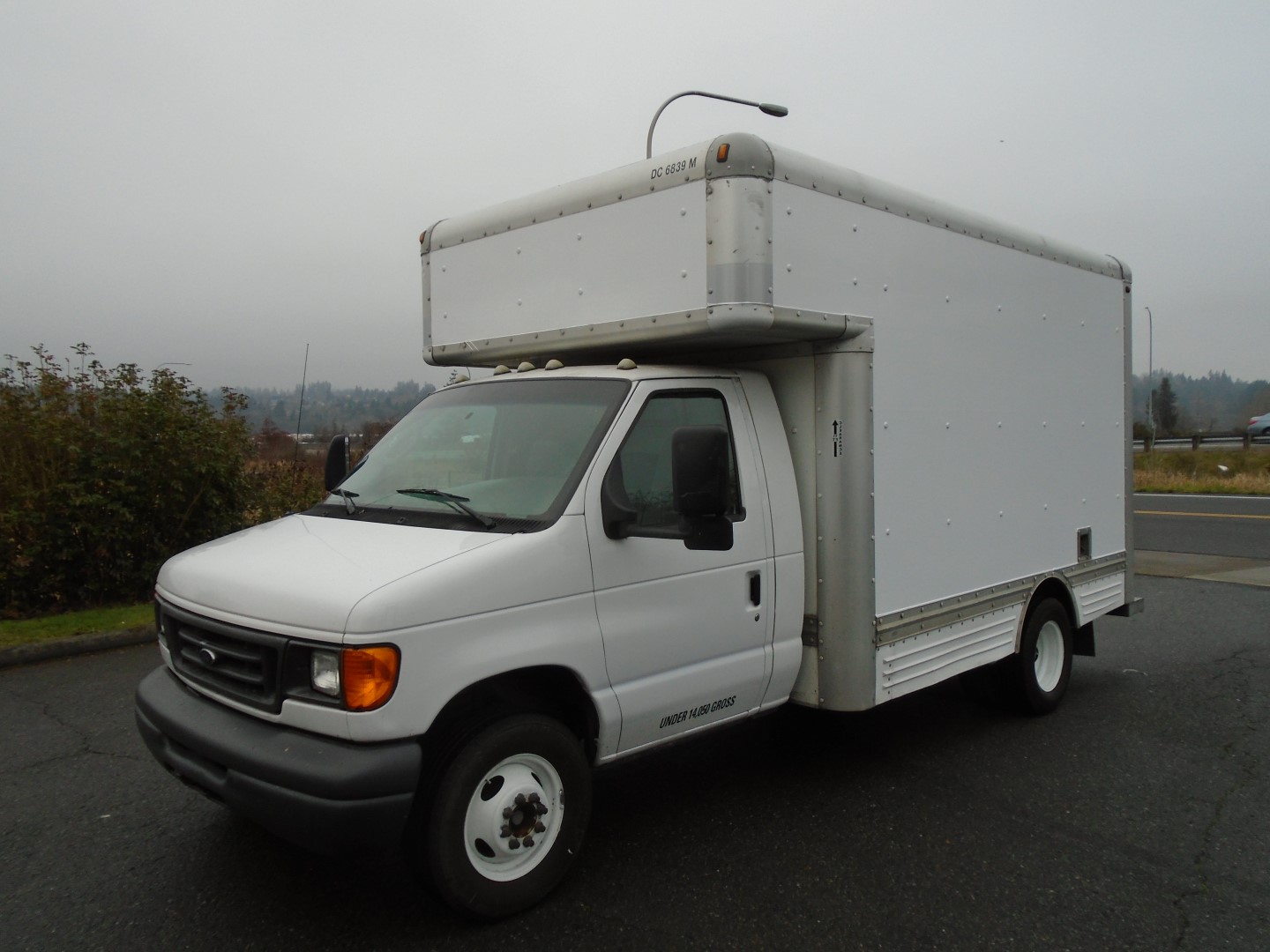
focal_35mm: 26
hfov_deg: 67.3
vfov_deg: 53.1
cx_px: 635
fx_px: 954
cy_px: 476
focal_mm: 4.6
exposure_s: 1/200
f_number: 3.2
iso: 100
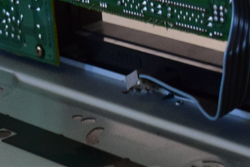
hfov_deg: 10.5
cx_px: 59
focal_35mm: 195
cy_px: 120
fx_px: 1354
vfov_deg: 7.0
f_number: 4
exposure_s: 1/30
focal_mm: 26
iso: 1600
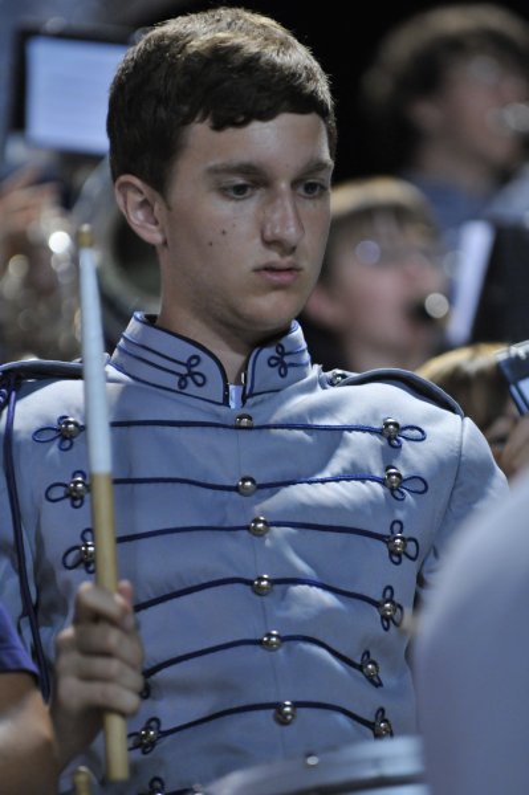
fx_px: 6623
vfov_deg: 6.9
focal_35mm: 300
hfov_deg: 4.6
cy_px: 398
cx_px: 264
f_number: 2.8
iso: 1600
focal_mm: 200
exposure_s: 1/100
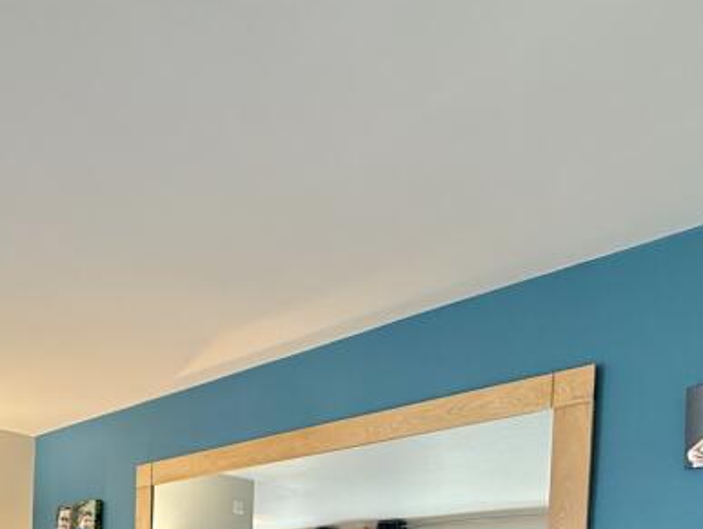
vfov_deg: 30.5
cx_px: 44
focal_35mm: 37
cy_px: 689
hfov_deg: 44.6
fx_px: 752
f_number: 2.2
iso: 400
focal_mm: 2.22
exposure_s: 1/50
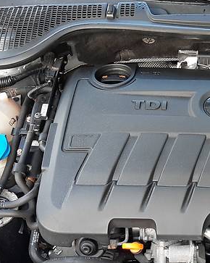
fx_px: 435
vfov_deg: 33.1
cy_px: 188
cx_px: 224
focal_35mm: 56
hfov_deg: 25.4
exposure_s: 1/100
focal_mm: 3.9
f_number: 1.7
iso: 80
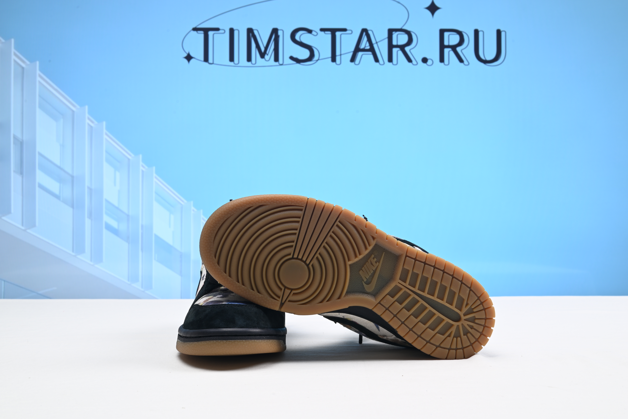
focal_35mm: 39
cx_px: 314
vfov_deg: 34.2
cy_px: 210
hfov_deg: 49.5
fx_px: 681
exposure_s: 1/2
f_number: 16
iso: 100
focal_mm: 39
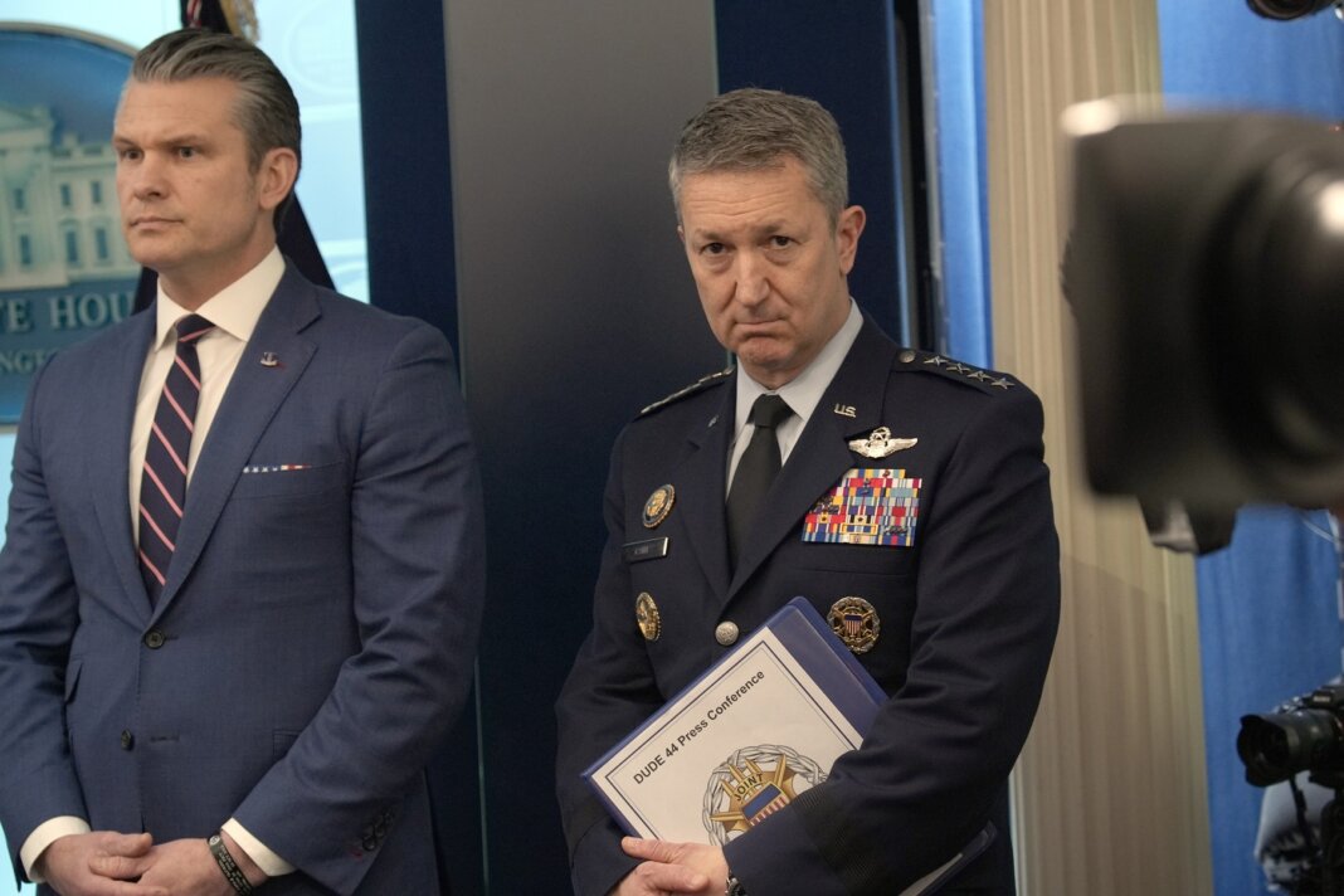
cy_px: 448
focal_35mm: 70
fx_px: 2613
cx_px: 672
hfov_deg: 28.8
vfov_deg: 19.5
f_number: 4
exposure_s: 1/200
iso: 2500
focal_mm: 70
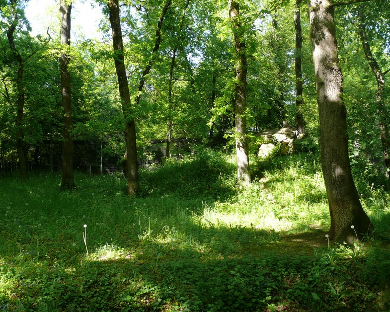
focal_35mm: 37
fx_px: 427
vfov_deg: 40.1
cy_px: 156
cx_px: 179
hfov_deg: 49.0
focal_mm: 7.4
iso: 100
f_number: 3.2
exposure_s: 1/100
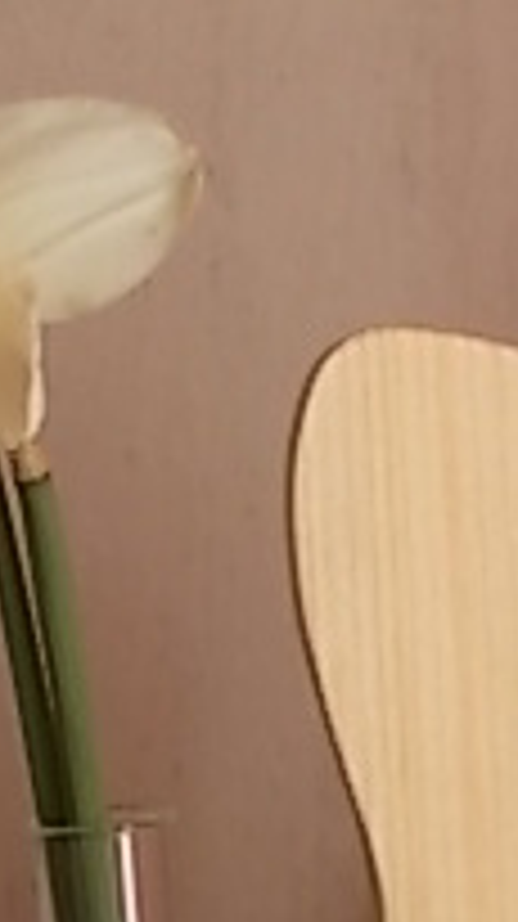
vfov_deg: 20.9
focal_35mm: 102
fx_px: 2496
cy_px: 643
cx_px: 374
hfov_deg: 11.8
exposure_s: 1/25
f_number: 3.4
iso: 100
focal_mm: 5.3
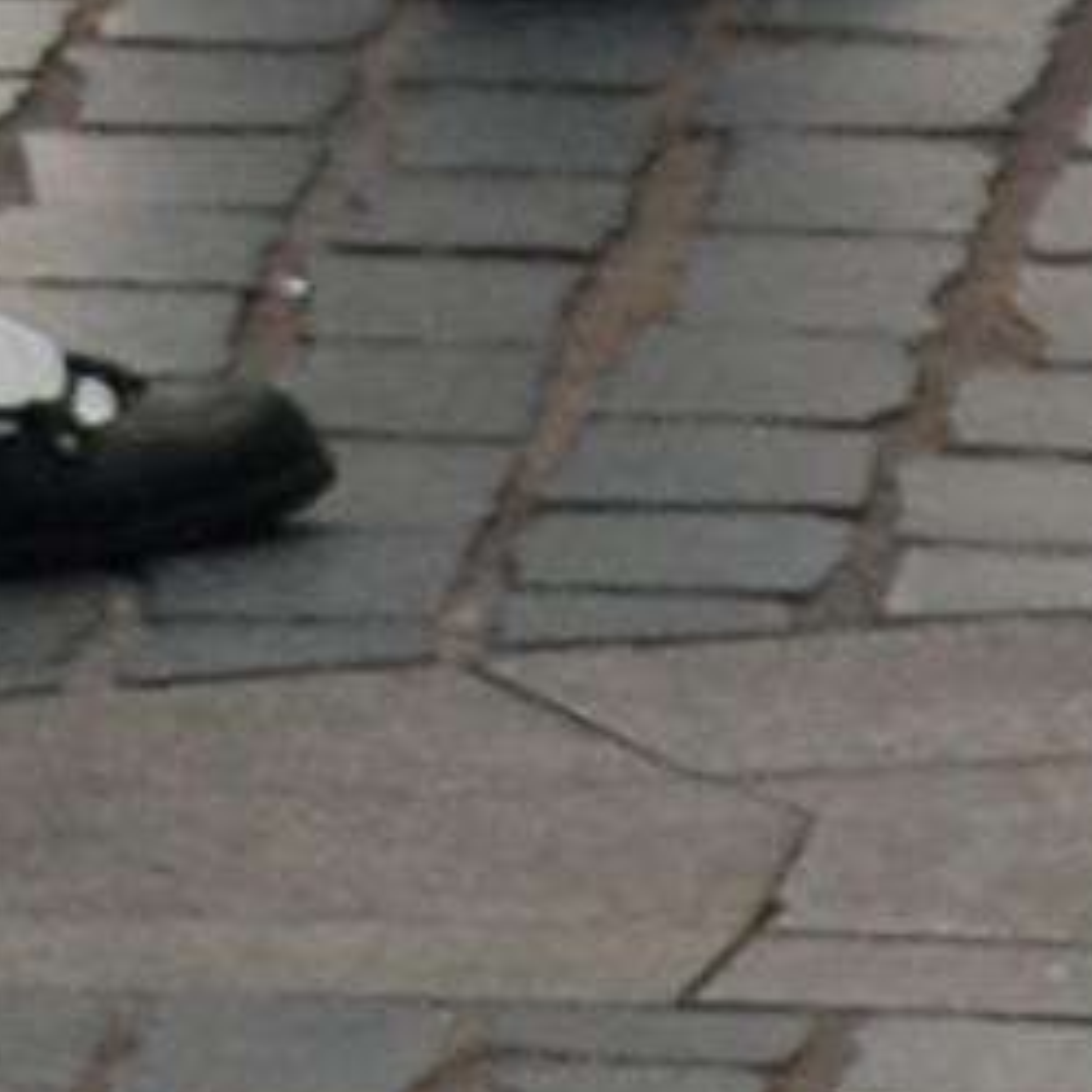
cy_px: -2022
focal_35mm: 1414
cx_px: -491
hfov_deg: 1.2
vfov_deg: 1.2
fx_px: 50465
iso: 320
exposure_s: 1/125
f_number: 5.6
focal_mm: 95
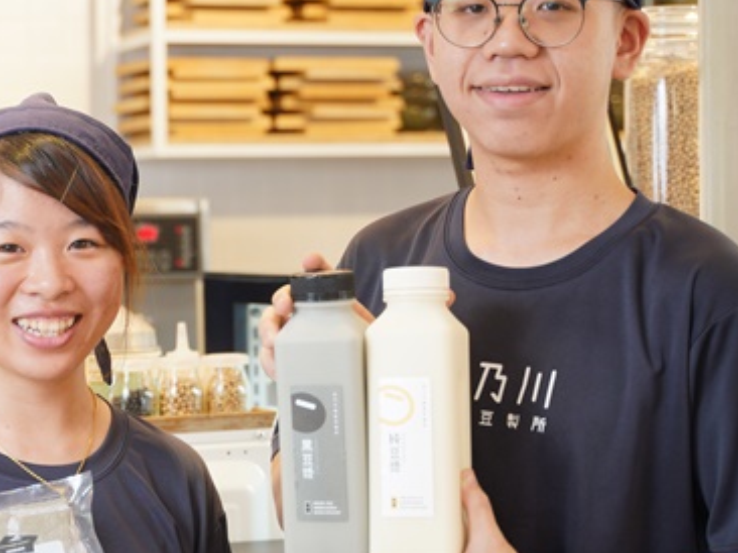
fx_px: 2131
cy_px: 289
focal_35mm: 100
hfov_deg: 19.3
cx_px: 60
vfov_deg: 14.8
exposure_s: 1/125
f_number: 2.8
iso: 800
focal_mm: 48
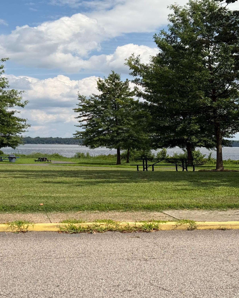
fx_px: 557
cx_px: 61
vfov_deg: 30.0
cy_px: 150
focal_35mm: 63
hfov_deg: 24.0
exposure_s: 1/6024
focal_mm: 6.76
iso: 64
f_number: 1.78
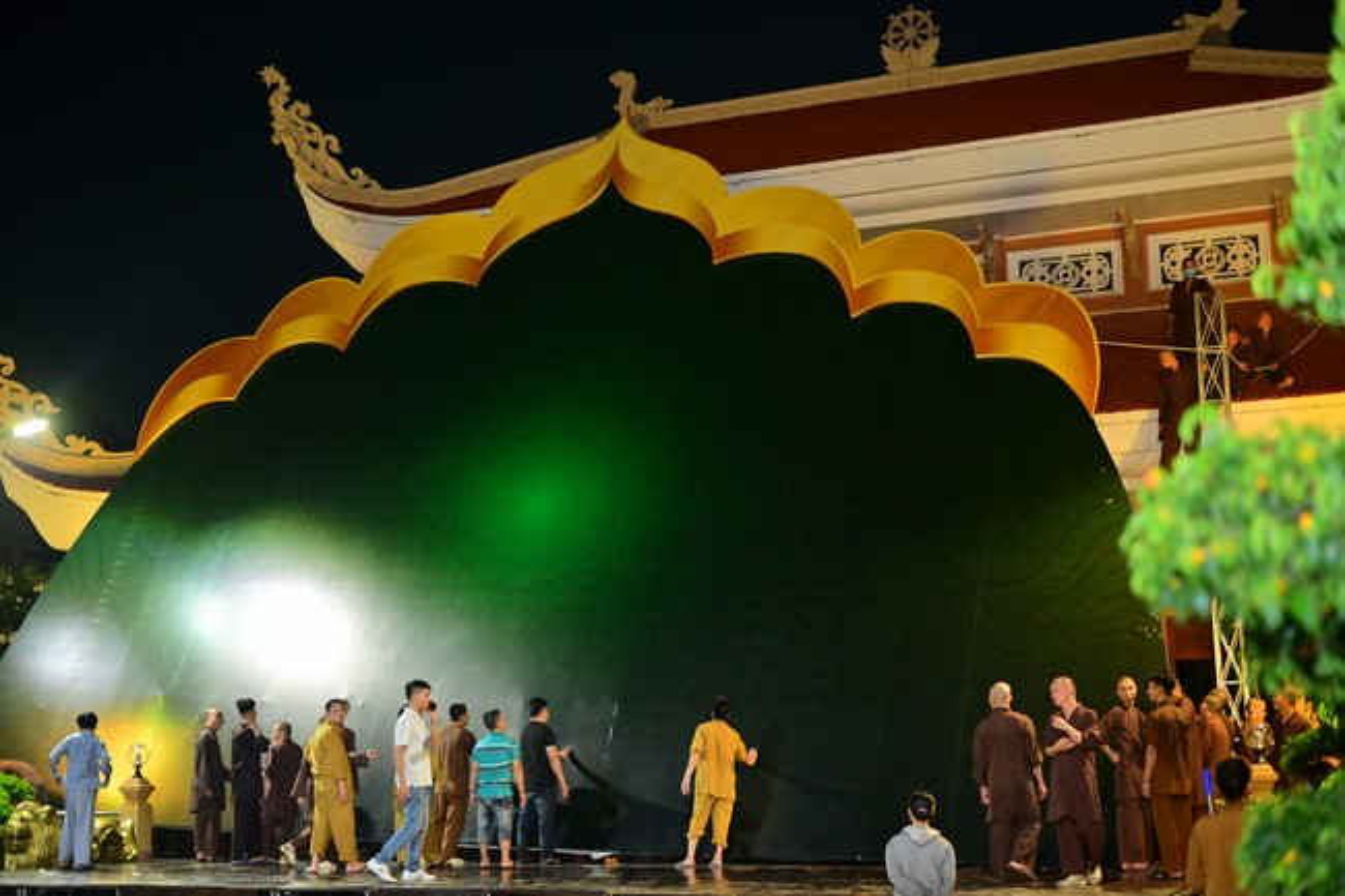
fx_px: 1867
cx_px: 672
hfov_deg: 39.6
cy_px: 448
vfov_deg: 27.0
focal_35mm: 50
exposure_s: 1/100
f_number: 1.8
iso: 1250
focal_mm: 50
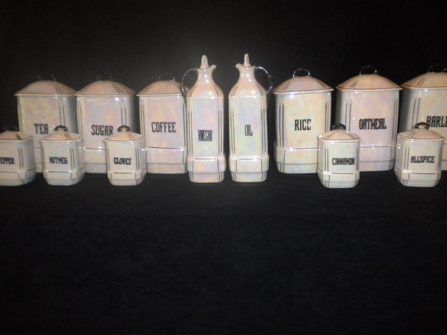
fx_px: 452
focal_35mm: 35
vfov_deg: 40.7
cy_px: 168
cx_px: 224
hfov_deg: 52.6
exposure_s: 1/30
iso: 400
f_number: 3.1
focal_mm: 6.3
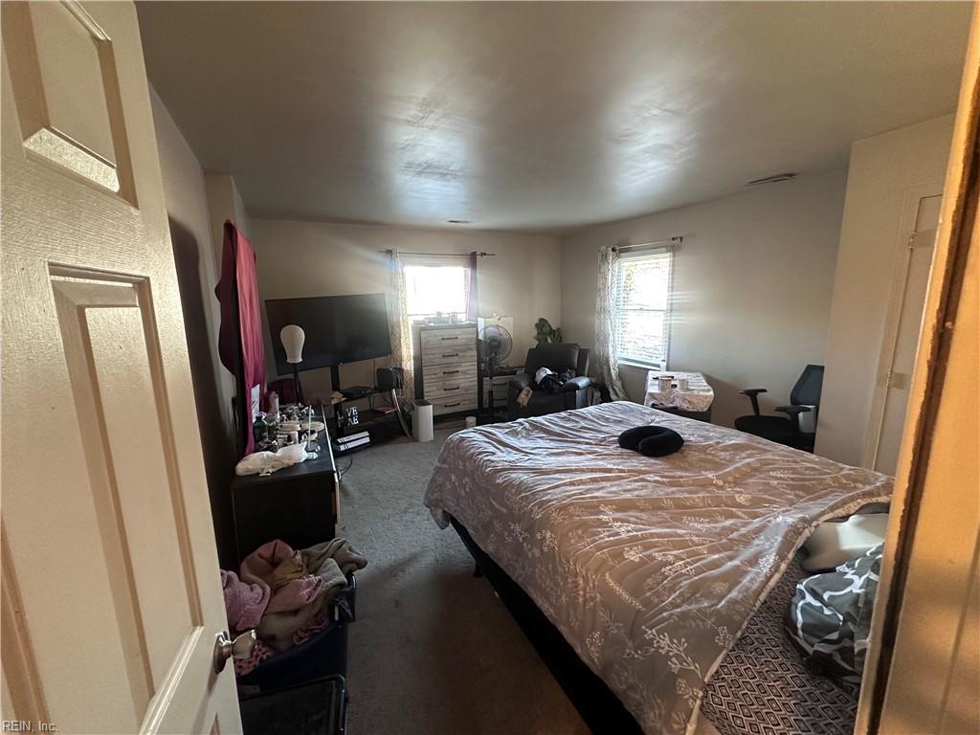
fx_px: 396
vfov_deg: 85.7
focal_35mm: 14
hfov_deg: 102.1
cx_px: 490
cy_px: 368
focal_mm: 2.22
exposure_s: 1/60
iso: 400
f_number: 2.2
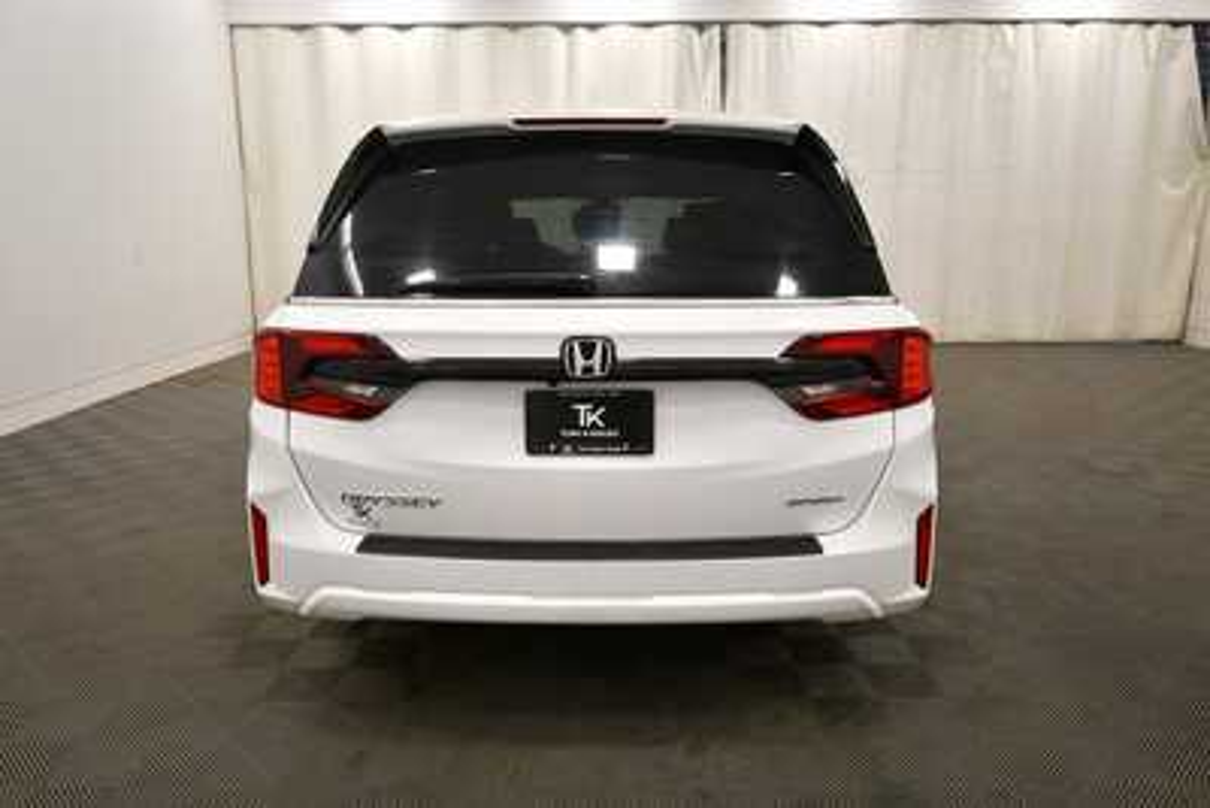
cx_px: 605
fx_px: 908
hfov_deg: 67.4
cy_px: 404
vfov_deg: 48.0
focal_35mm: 27
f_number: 5.3
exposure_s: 1/250
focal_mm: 18
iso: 800
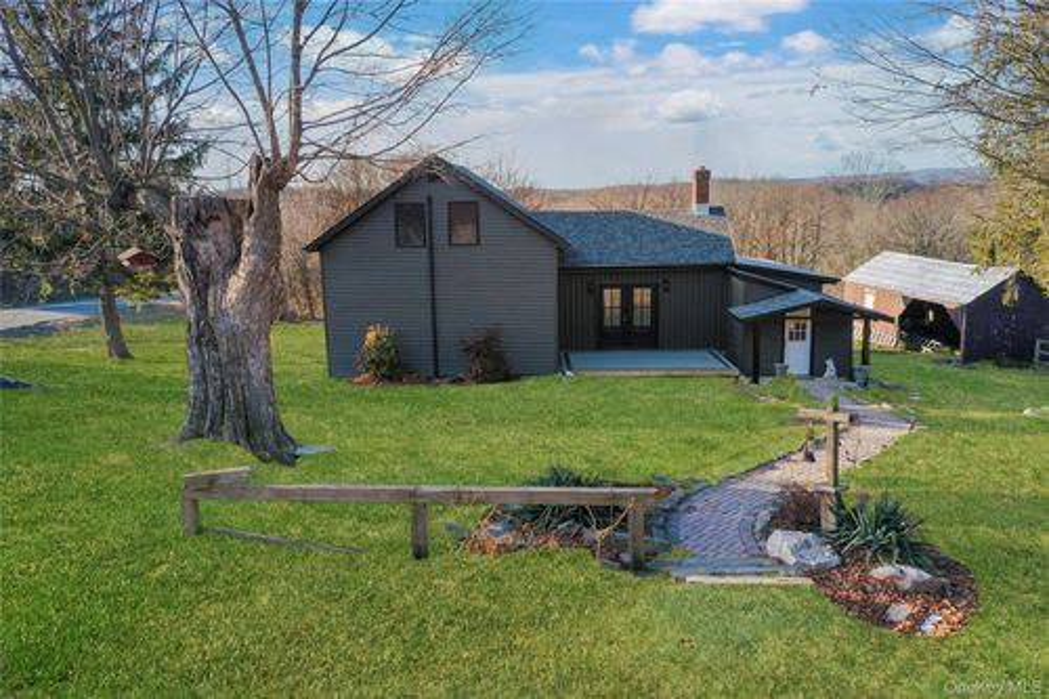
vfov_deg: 46.4
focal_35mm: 28
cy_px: 350
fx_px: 816
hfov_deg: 65.5
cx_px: 524
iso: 200
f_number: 5
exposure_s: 1/320
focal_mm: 10.26
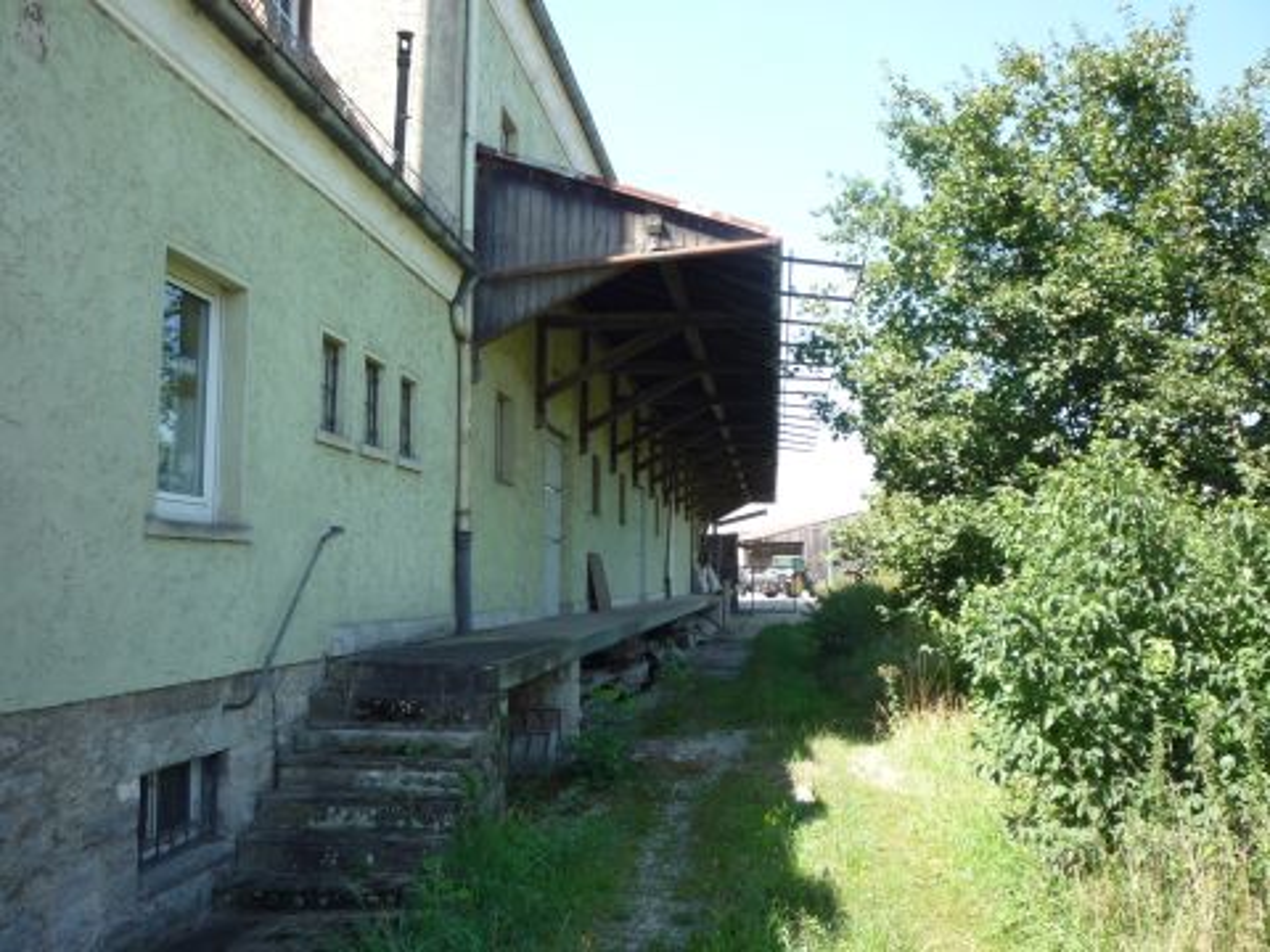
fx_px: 1174
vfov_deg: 44.2
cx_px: 635
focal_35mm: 32
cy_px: 476
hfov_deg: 56.8
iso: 100
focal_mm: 5.2
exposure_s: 1/160
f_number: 4
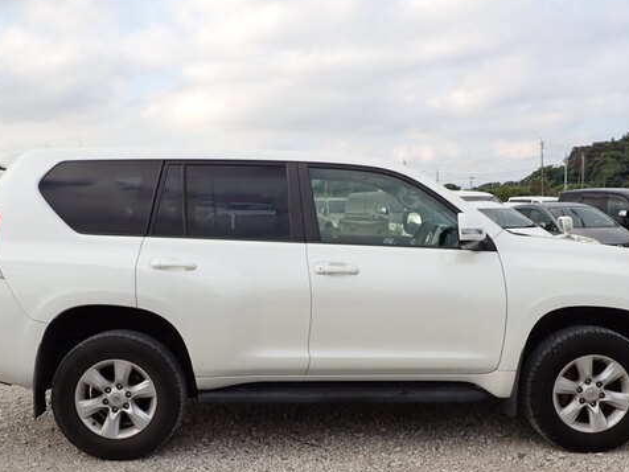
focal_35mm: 42
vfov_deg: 34.2
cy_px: 292
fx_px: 763
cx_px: 330
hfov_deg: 44.8
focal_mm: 4.5
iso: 100
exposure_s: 1/800
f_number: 2.8
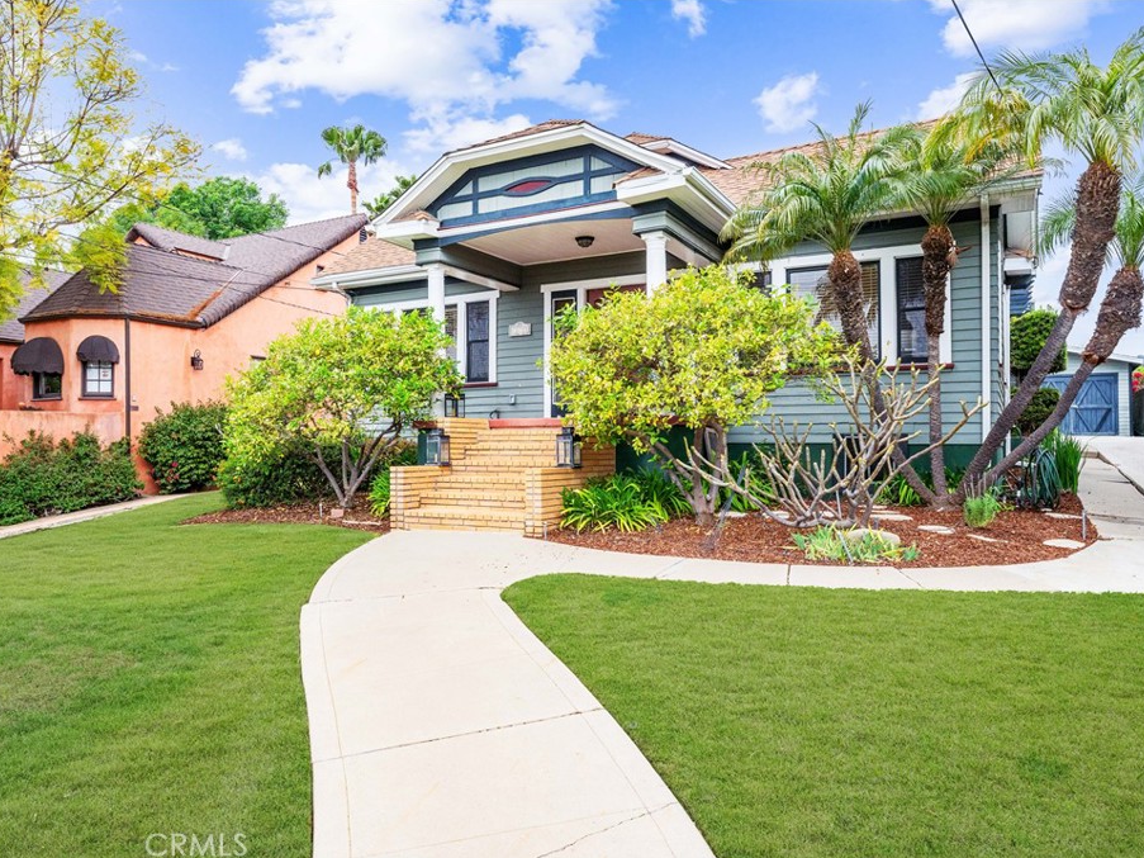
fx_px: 815
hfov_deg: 69.9
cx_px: 509
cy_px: 430
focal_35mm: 25
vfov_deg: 55.5
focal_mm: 22.6
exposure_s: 1/1000
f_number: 9
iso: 1000
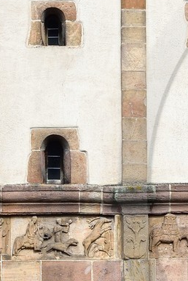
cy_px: 190
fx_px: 5992
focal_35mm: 765
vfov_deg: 2.7
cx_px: 415
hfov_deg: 1.8
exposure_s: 1/250
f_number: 11
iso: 200
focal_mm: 185
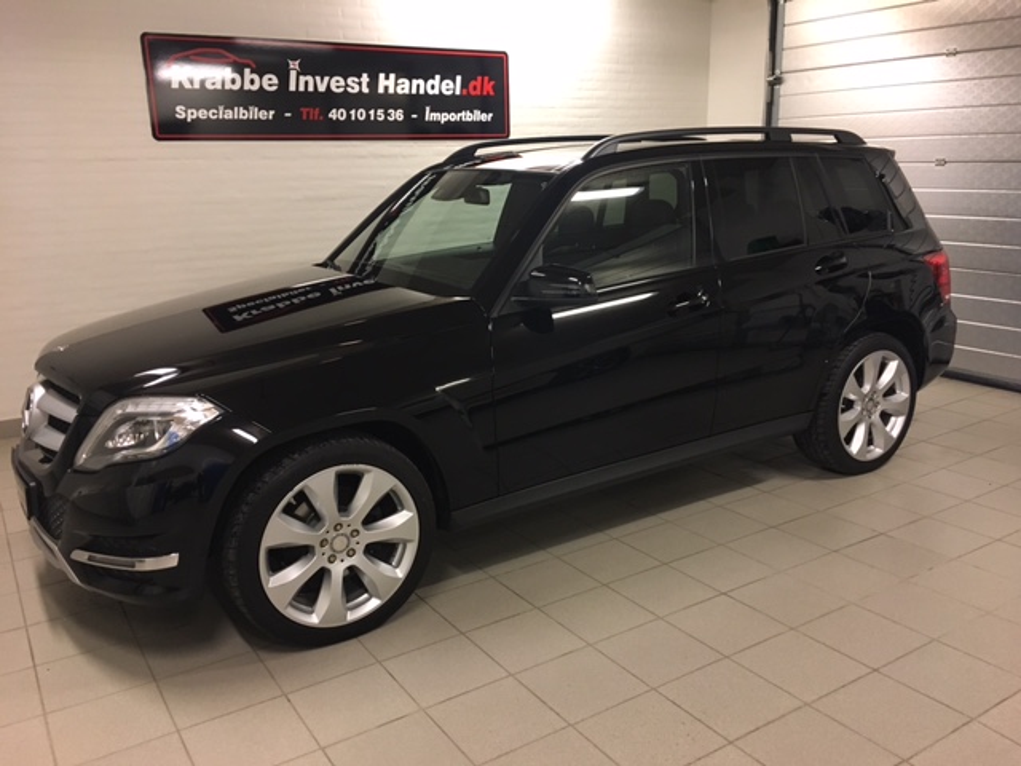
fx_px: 855
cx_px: 510
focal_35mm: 29
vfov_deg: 48.2
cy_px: 383
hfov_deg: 61.7
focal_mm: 4.15
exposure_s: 1/33
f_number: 2.2
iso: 200
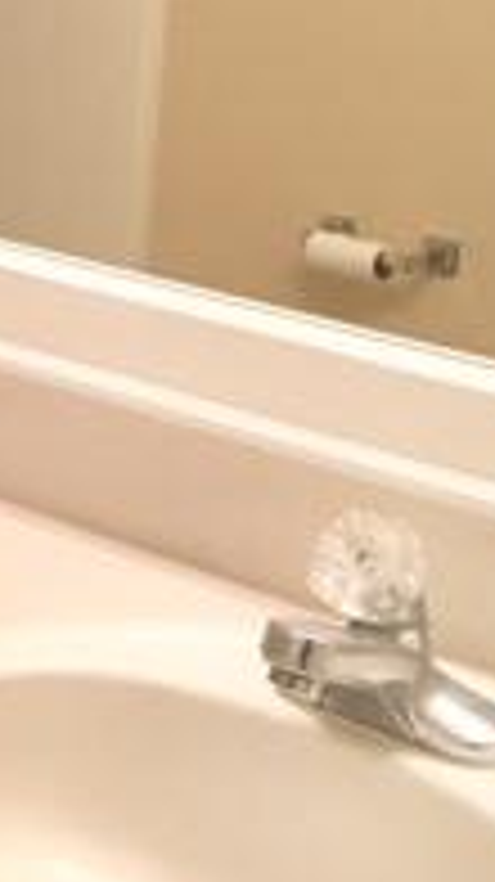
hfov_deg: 10.8
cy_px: 428
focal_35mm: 103
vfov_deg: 20.8
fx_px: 2408
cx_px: -450
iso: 32
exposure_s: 1/30
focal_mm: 4.15
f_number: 2.2
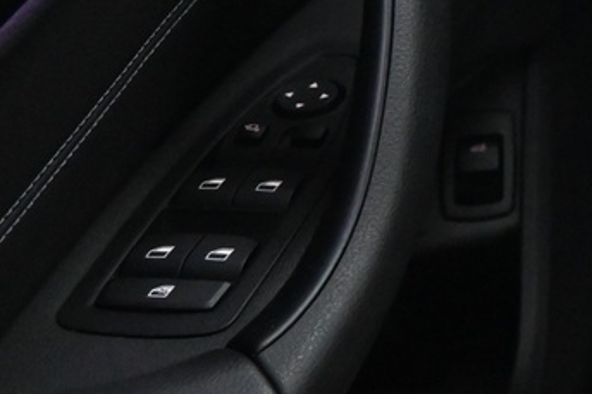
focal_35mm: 113
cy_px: -341
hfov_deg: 14.6
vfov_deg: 11.2
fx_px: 1857
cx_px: 1229
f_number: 3.5
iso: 3200
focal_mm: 16
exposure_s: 1/25
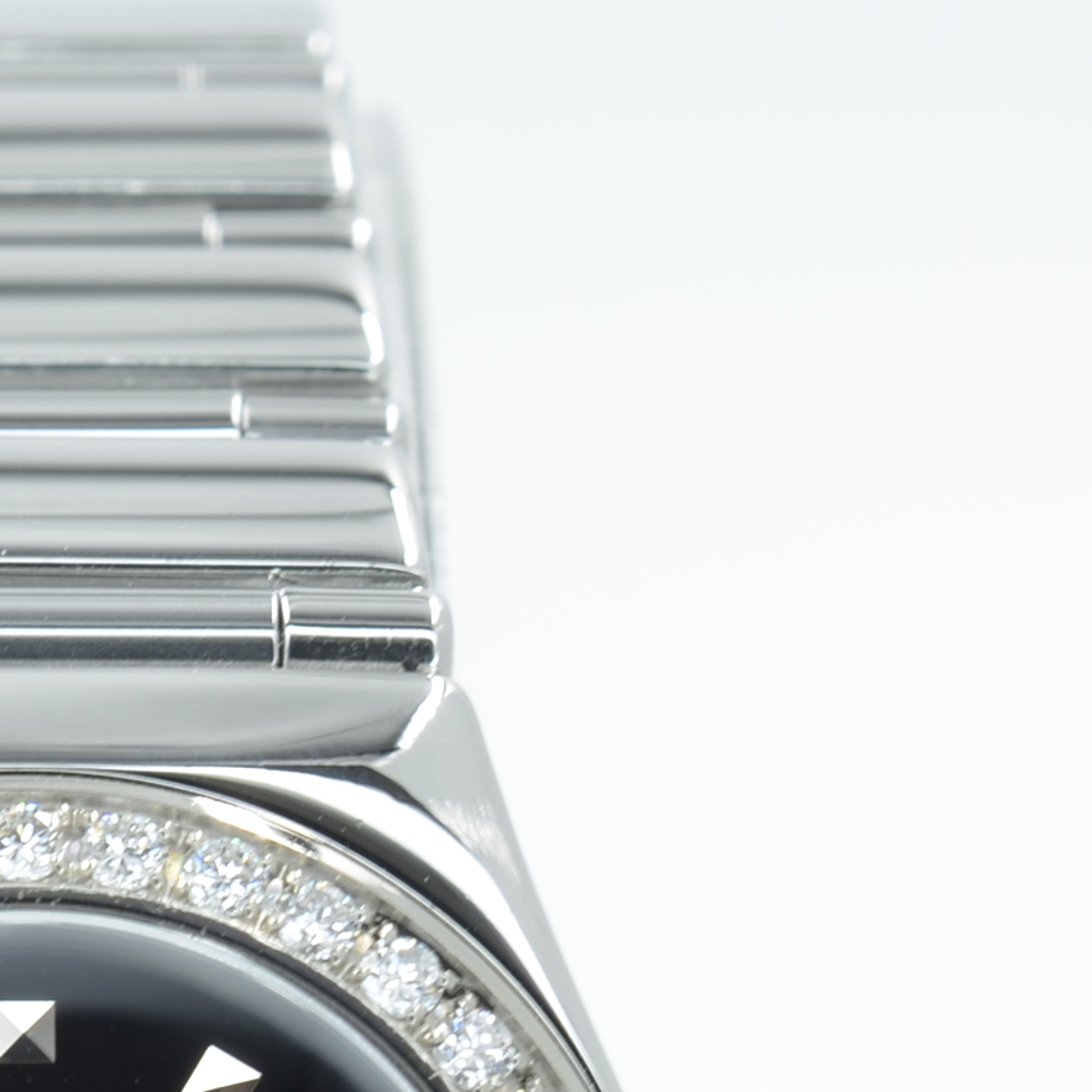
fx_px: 7602
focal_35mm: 213
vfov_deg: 8.1
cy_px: 1484
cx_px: -32
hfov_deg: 8.2
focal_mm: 40
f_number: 13
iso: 100
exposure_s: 1/15
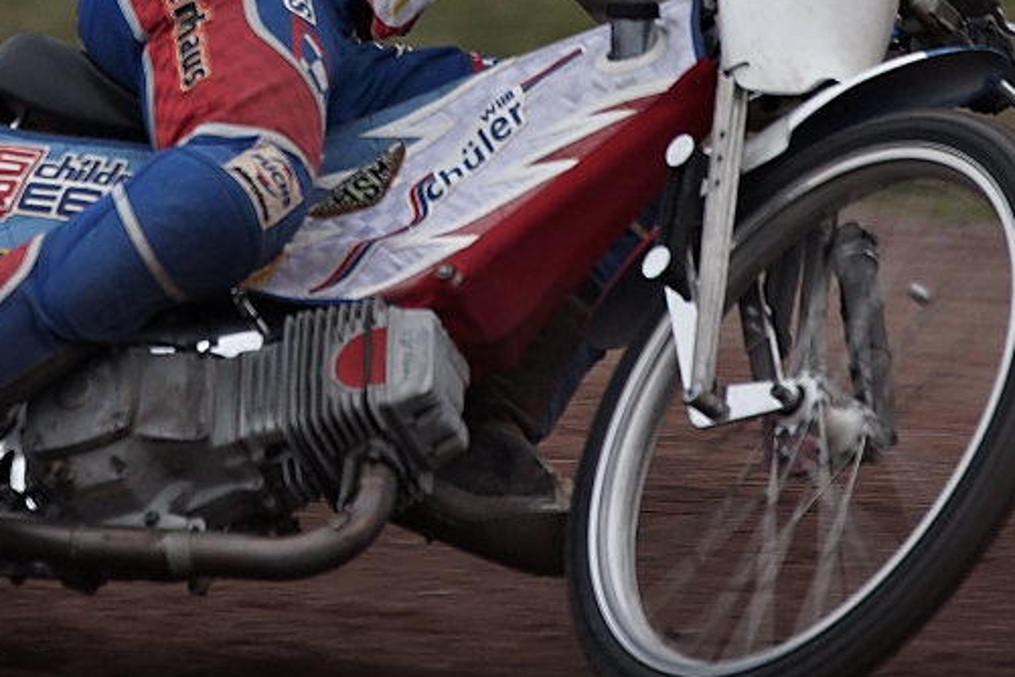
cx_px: 229
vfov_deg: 1.2
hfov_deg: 1.7
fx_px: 33408
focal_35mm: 1185
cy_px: -109
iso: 200
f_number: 5.6
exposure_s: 1/500
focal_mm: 330
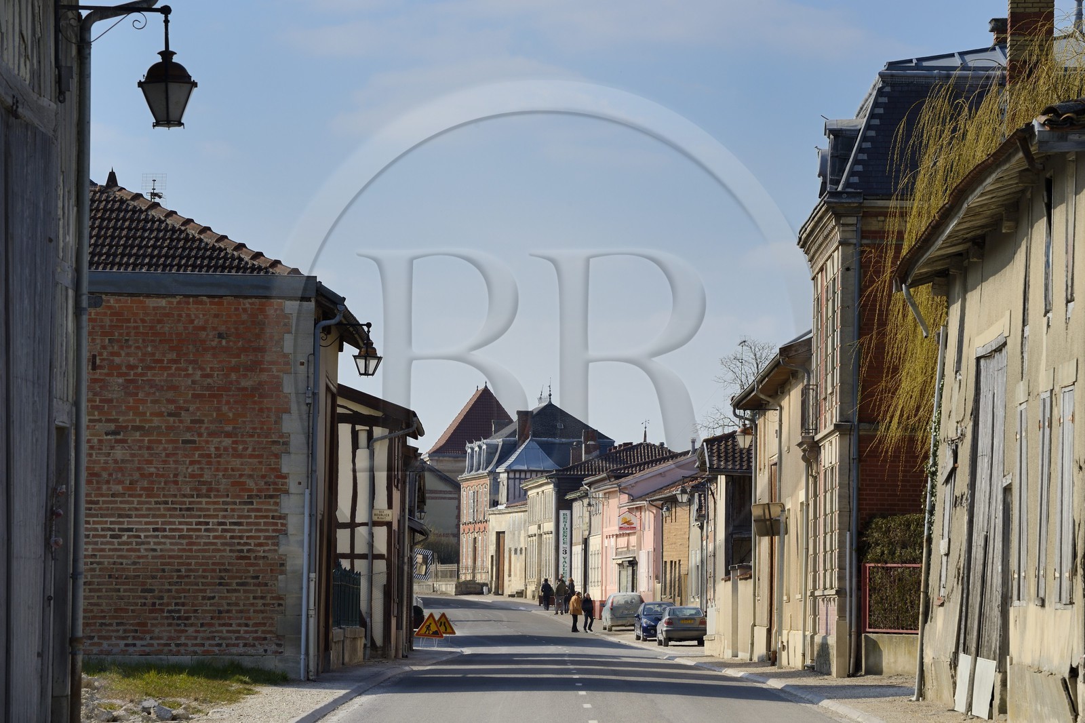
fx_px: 4670
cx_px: 542
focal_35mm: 155
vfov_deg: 8.9
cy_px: 362
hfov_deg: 13.3
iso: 200
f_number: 13
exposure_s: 1/400
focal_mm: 155
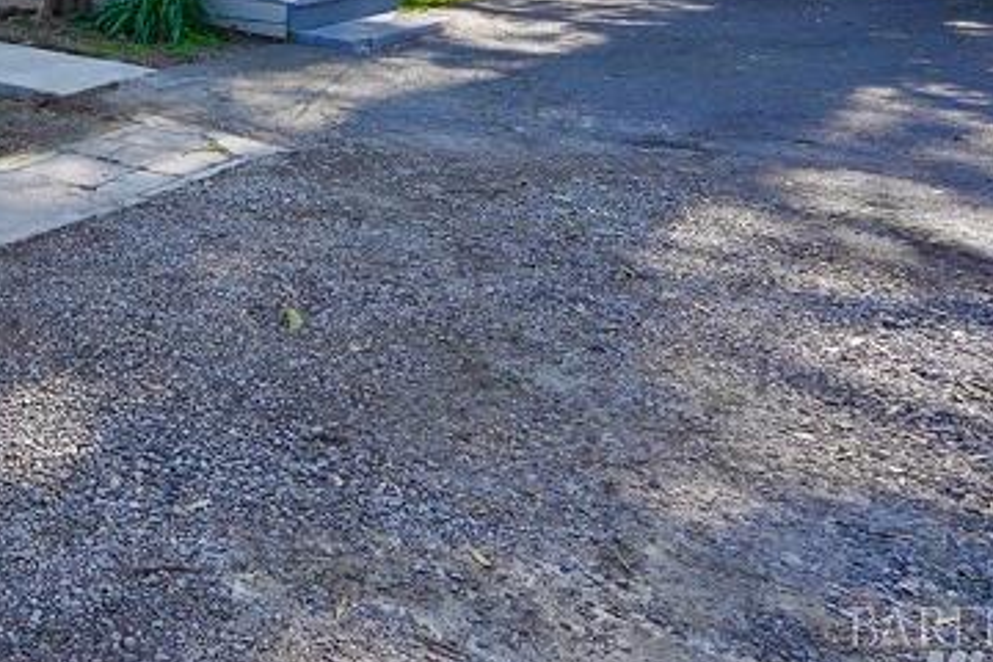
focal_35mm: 41
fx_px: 1131
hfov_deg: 36.5
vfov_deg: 28.6
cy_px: -123
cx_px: -199
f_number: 4.5
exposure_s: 1/200
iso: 100
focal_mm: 16
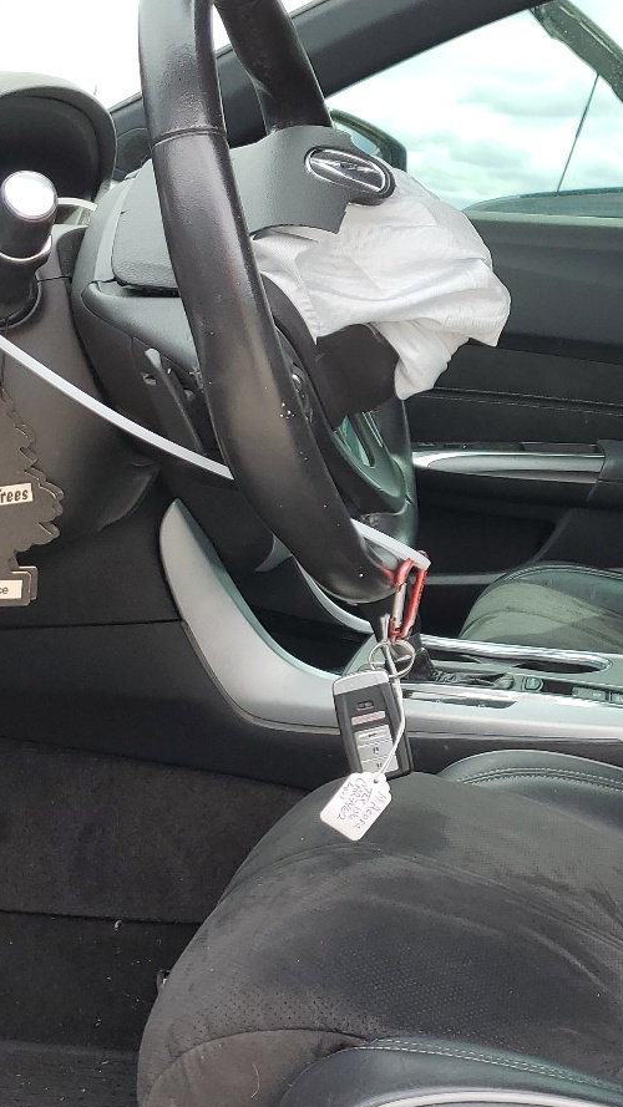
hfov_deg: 23.0
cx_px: 541
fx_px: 1498
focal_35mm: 51
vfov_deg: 40.5
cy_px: 606
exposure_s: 1/435
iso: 50
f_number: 1.5
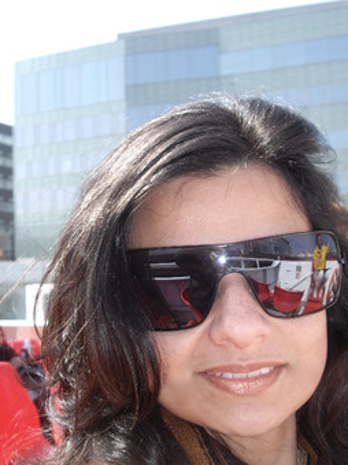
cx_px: 191
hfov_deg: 26.1
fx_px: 751
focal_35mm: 56
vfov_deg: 34.3
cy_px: 272
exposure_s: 1/250
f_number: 2.8
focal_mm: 7.9
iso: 64
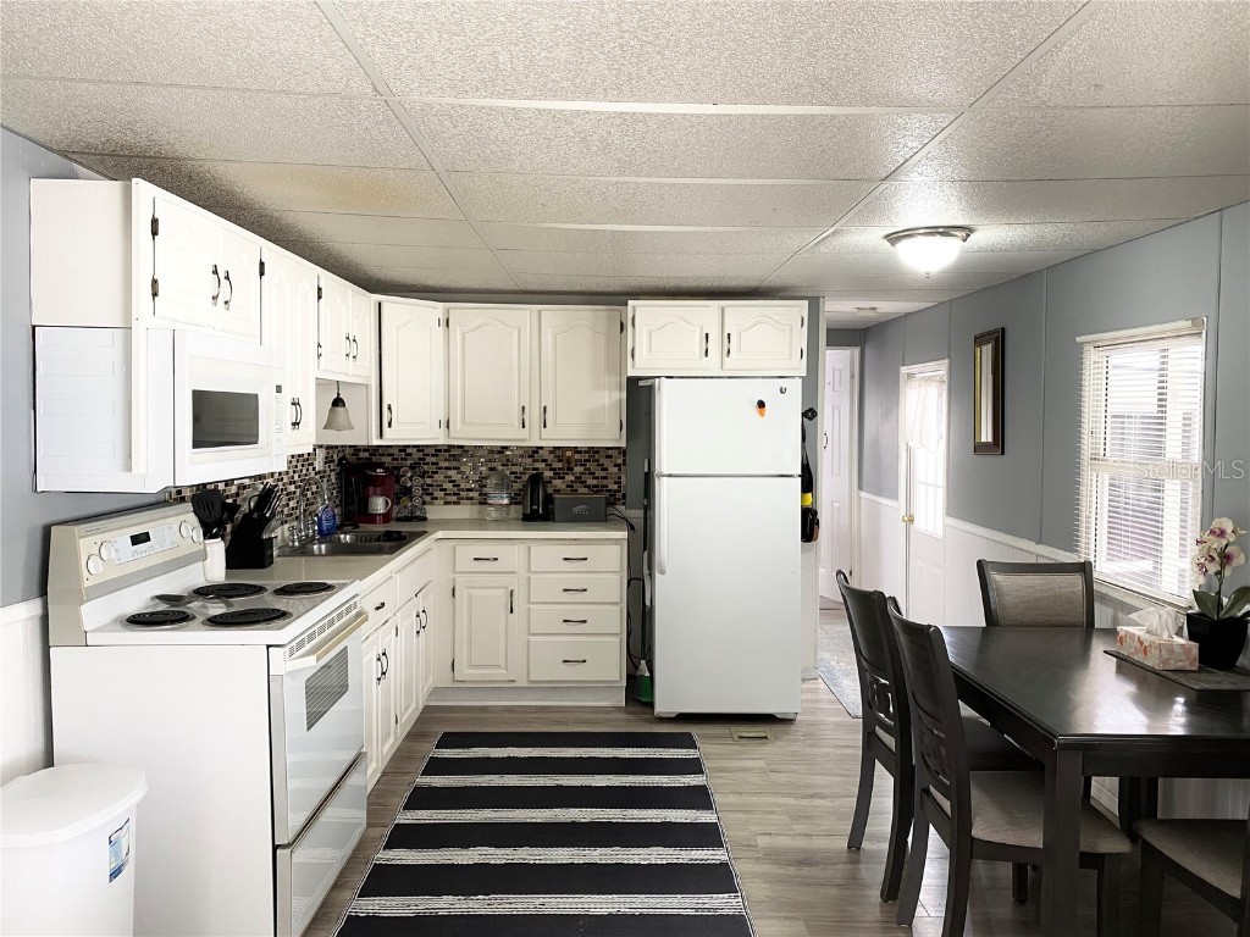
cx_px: 625
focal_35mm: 26
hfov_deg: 67.3
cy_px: 468
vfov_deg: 53.1
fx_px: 939
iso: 160
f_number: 1.8
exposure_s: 1/60
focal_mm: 4.25
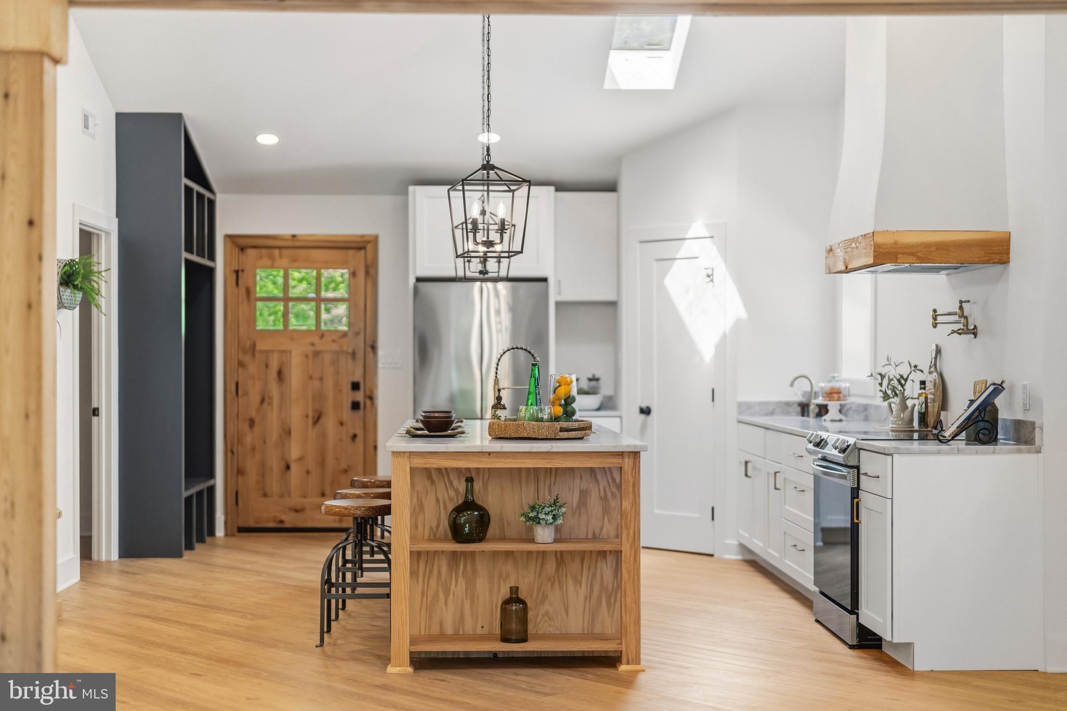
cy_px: 356
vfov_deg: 27.0
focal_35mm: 50
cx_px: 534
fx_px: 1482
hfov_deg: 39.6
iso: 100
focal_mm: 50
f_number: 1.2
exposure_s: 1/6400
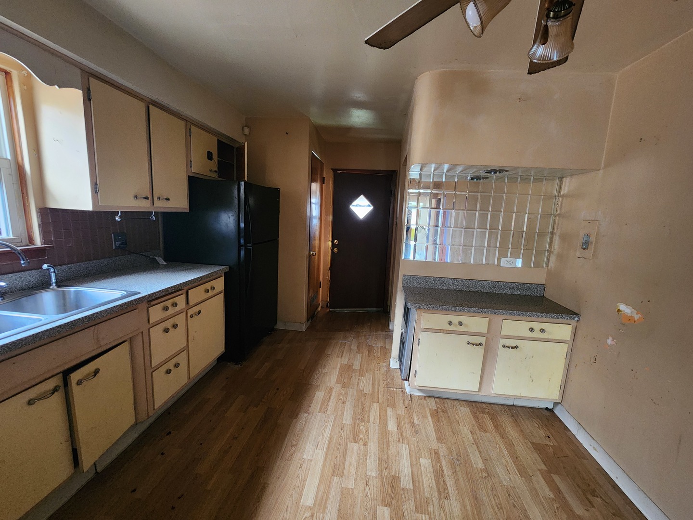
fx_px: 260
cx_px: 346
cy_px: 260
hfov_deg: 106.2
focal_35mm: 13
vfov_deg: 89.9
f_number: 2.2
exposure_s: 1/30
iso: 640
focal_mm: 2.2
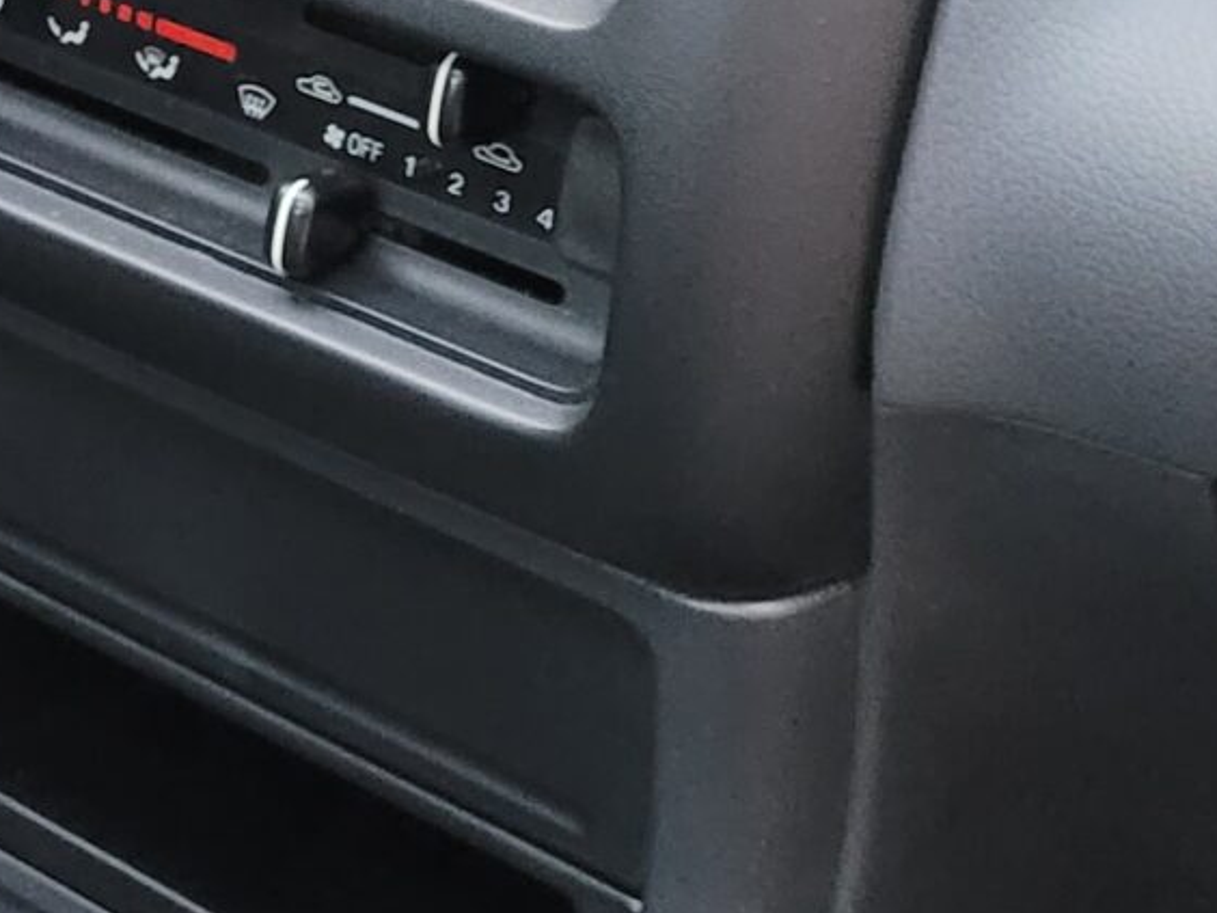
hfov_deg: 15.3
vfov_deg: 12.5
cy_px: 263
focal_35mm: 118
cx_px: -654
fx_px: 4149
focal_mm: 5.4
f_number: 1.8
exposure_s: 1/25
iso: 1000
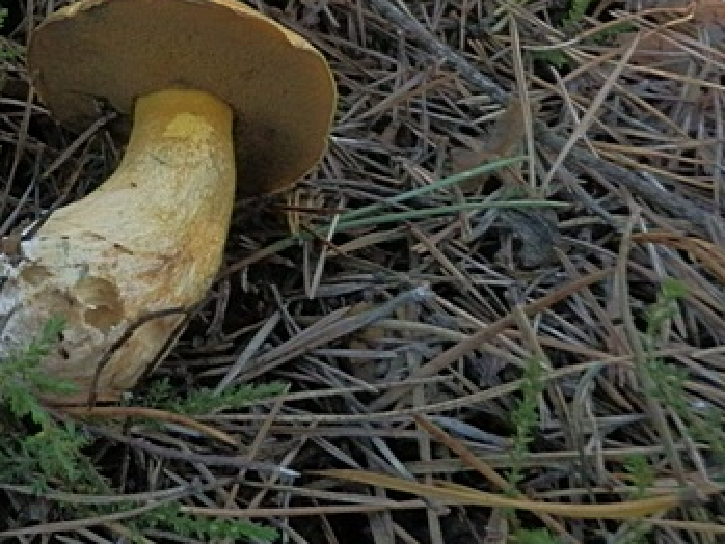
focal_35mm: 55
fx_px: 1152
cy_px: 104
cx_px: -85
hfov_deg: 30.9
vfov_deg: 26.1
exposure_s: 1/320
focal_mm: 4.2
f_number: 3
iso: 640
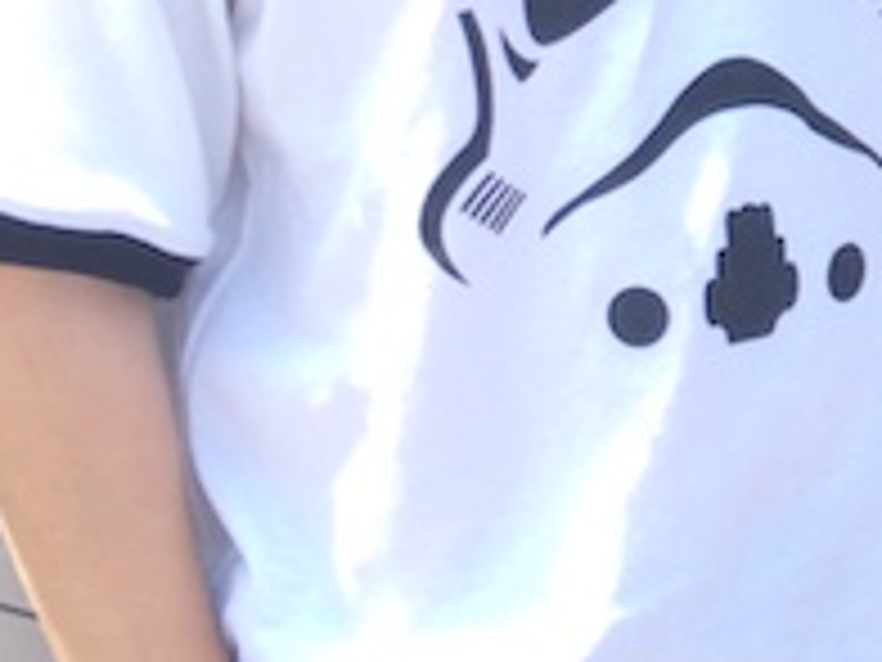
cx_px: 1354
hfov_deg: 15.6
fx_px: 2930
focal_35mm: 115
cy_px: -160
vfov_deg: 12.5
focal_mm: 4.12
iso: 32
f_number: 2.2
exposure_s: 1/483
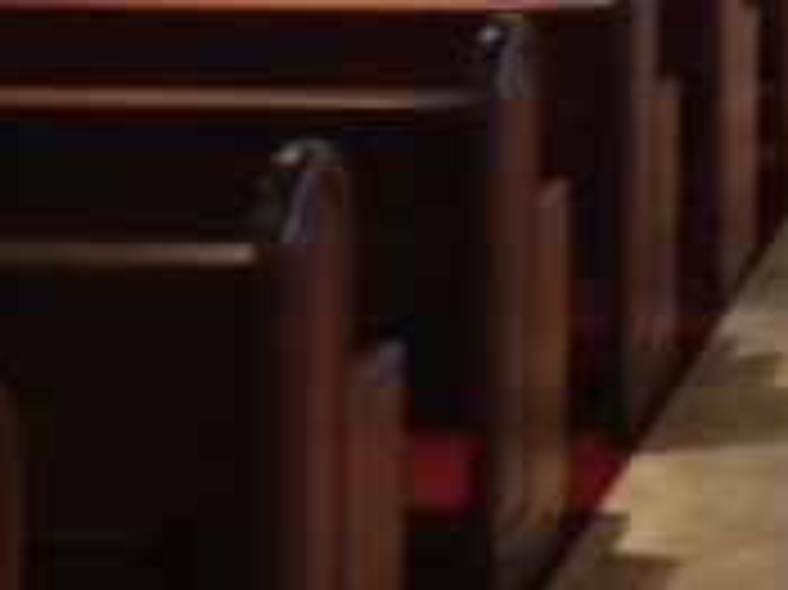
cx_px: 1207
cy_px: -333
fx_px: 2912
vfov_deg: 11.1
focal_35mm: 128
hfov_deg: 14.3
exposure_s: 1/20
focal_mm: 4.28
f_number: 2.4
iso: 160
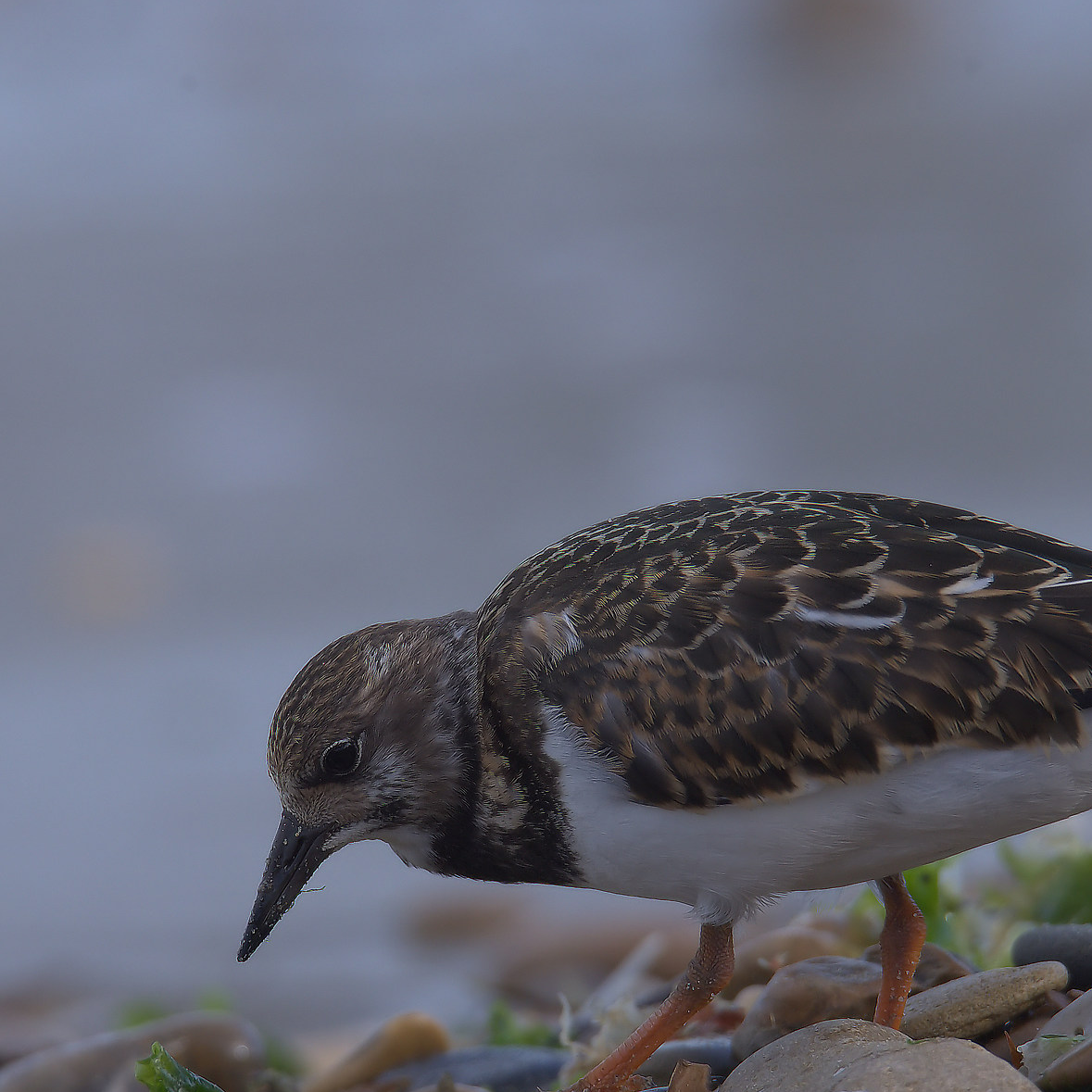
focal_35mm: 1038
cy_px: 651
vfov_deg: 1.7
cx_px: 541
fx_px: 37047
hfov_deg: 1.7
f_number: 8
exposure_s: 1/640
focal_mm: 600
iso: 640
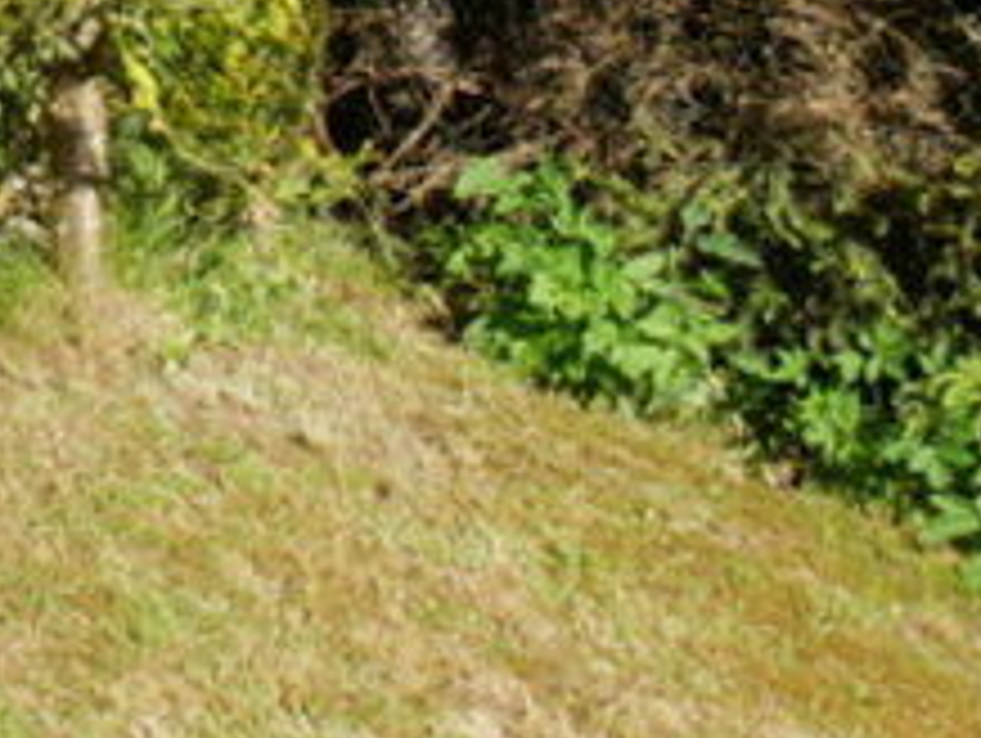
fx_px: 5929
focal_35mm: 209
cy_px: -819
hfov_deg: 8.8
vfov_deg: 6.8
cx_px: -1166
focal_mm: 19
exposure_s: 1/125
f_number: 10
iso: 200
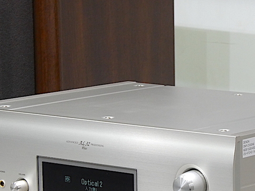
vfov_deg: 8.3
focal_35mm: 179
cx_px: 166
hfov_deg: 11.0
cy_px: 158
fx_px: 1318
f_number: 4.9
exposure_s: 1/10
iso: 200
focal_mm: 16.1
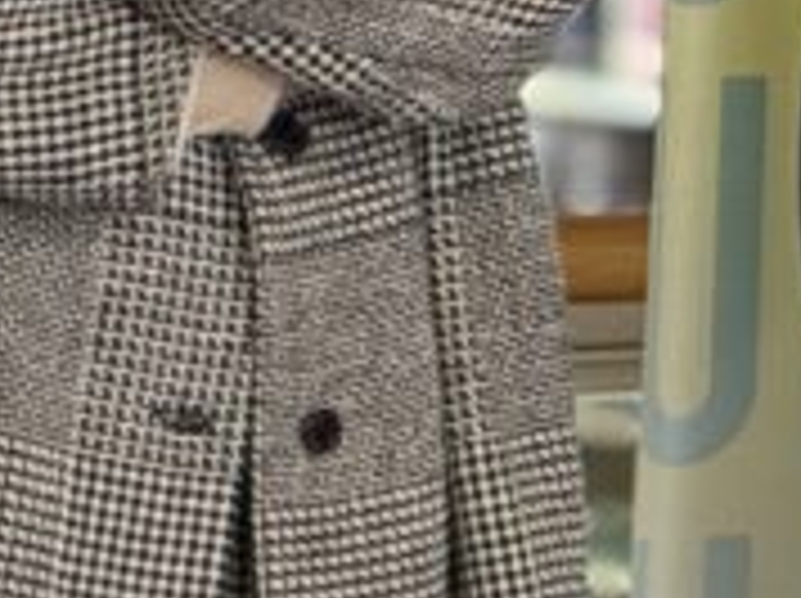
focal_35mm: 691
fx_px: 15968
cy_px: -180
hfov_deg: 2.9
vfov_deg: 2.1
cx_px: 1656
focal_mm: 15.66
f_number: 2.8
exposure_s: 1/50
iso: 250
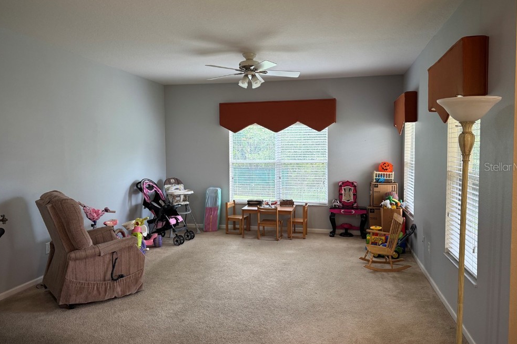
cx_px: 265
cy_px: 166
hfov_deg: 69.4
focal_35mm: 26
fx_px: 373
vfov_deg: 49.5
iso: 200
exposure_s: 1/120
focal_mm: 6.76
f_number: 1.78
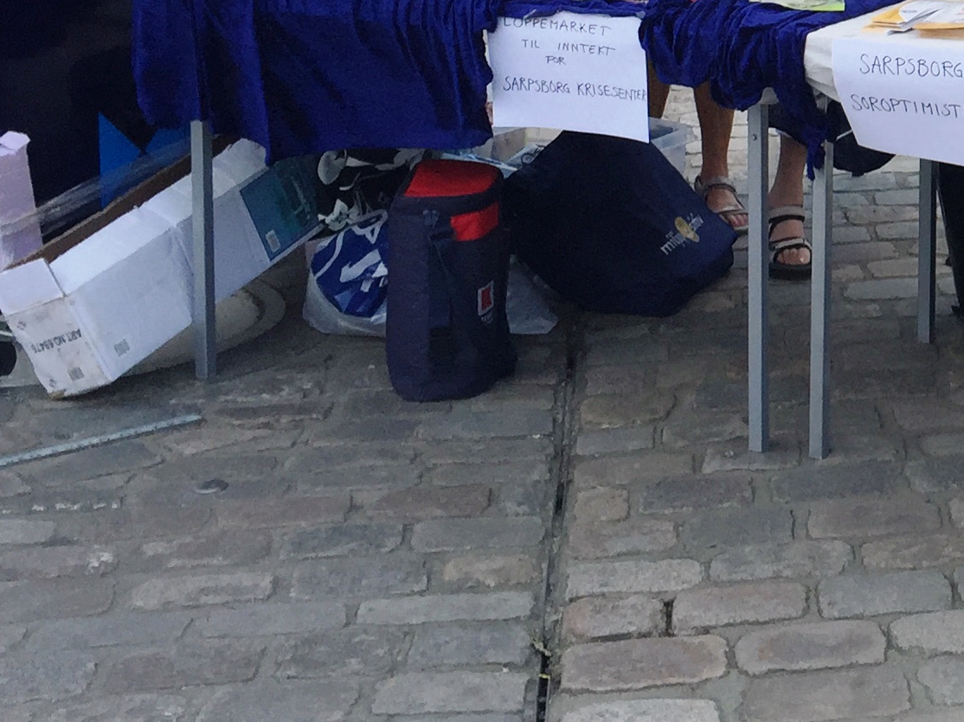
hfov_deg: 20.9
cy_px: -110
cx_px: 1255
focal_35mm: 85
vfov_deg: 16.7
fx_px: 2367
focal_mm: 4.15
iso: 32
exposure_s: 1/1236
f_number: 2.2
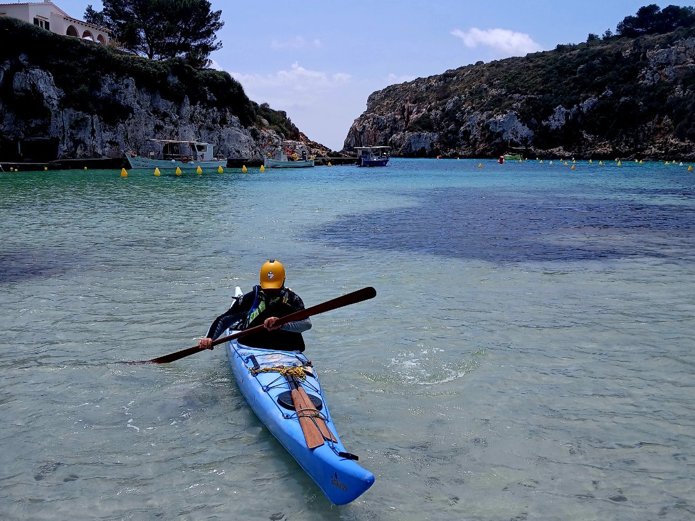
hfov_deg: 52.6
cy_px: 234
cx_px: 347
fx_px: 703
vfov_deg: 40.6
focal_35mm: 35
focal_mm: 3.98
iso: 20
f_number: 1.8
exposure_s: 1/1000
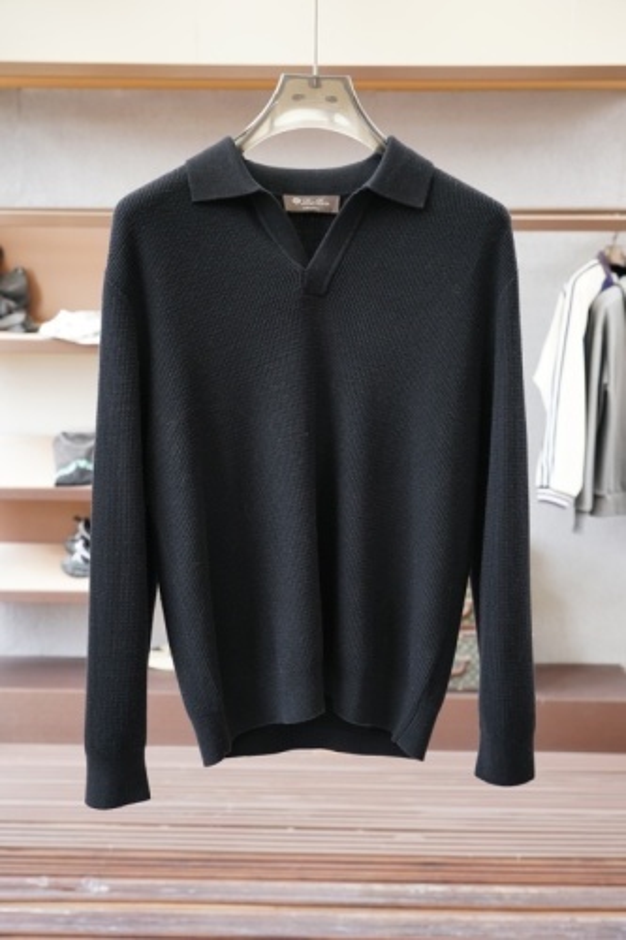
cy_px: 470
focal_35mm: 40
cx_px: 313
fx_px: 1057
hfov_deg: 33.0
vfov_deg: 47.9
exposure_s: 1/125
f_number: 4
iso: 400
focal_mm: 27
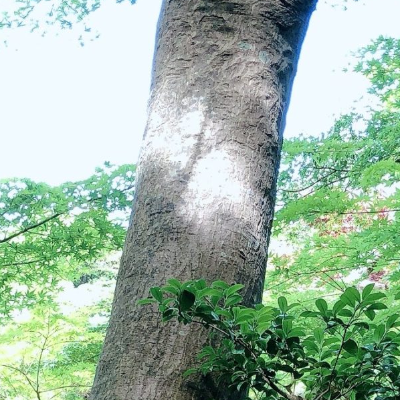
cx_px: 234
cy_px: 589
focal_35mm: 106
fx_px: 1386
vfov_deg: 15.3
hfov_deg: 16.4
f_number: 1.8
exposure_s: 1/60
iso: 25
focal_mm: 3.99
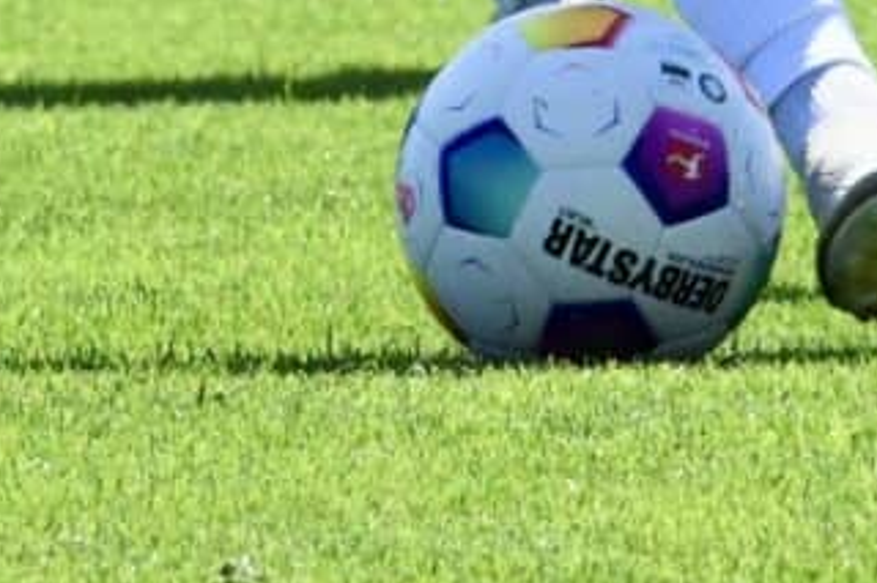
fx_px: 62330
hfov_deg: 0.8
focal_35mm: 2560
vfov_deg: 0.5
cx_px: 877
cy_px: -762
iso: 5000
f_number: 18
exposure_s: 1/1600
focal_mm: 400
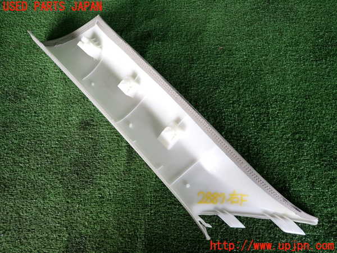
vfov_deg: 54.9
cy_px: 126
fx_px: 243
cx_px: 168
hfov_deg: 69.4
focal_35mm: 25
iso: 160
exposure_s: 1/125
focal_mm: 4.5
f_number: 2
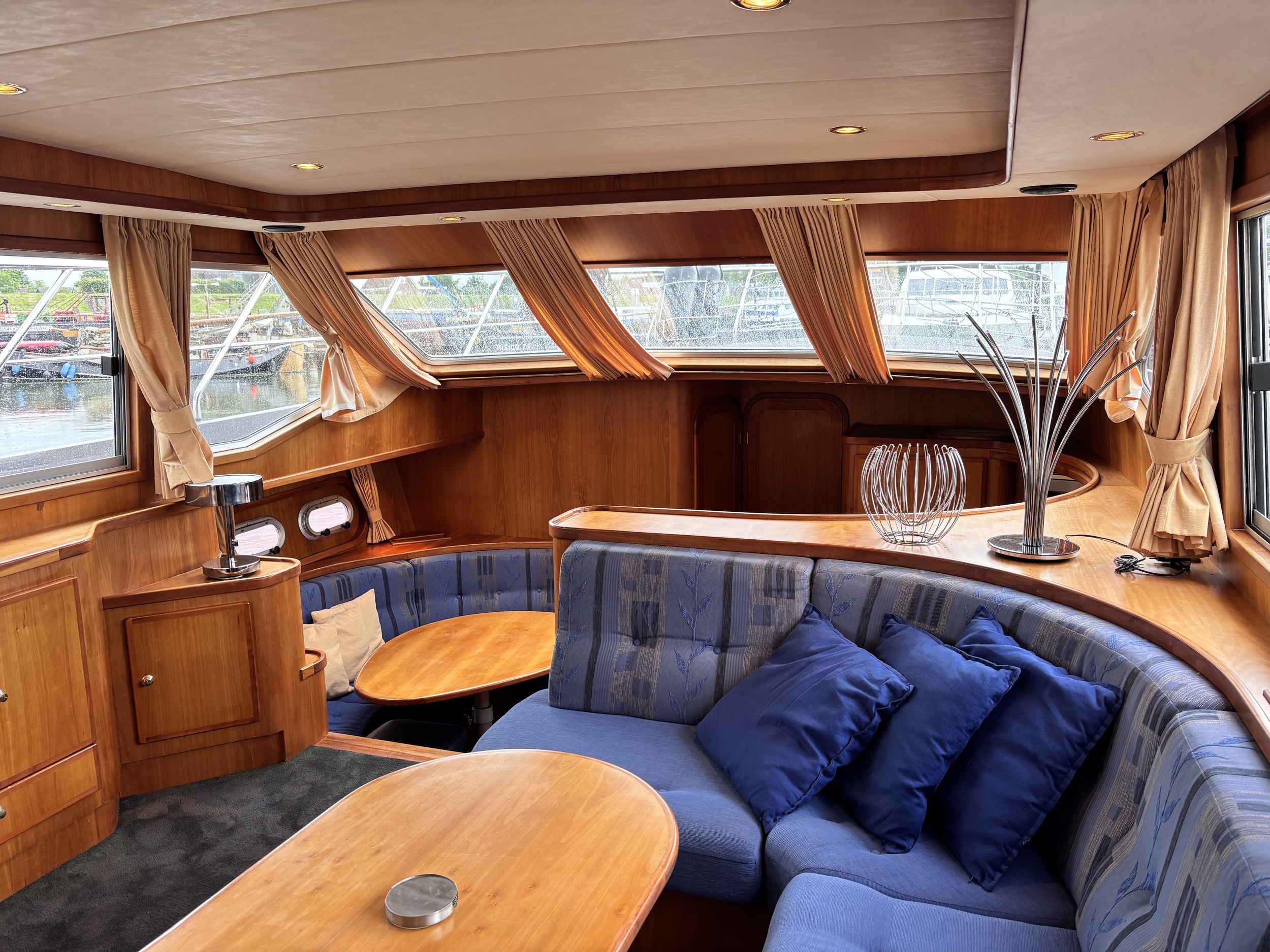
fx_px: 954
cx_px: 635
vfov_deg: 53.1
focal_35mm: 26
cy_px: 476
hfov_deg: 67.3
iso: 100
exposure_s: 1/121
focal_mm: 5.96
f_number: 1.6
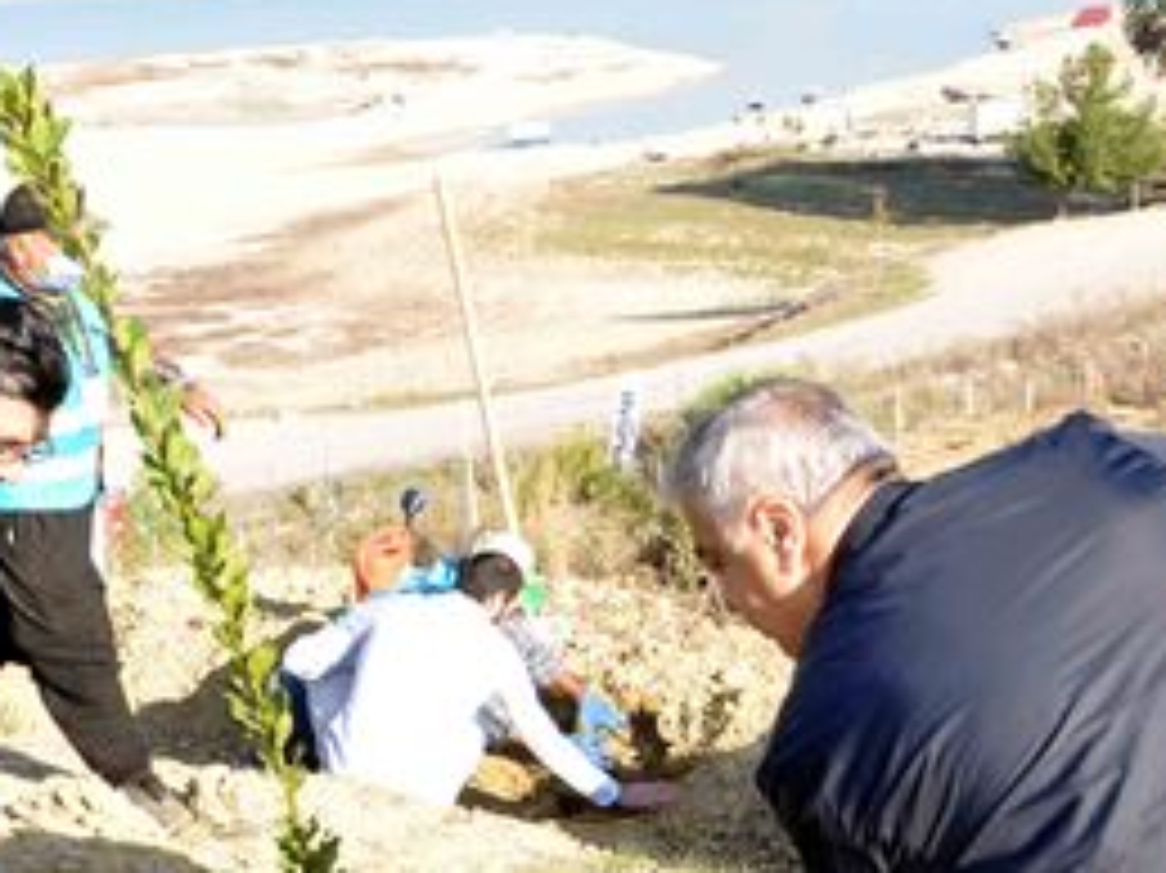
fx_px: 2155
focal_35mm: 64
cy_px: 394
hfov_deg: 28.9
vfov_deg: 22.9
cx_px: 81
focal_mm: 18
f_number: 11
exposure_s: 1/200
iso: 200
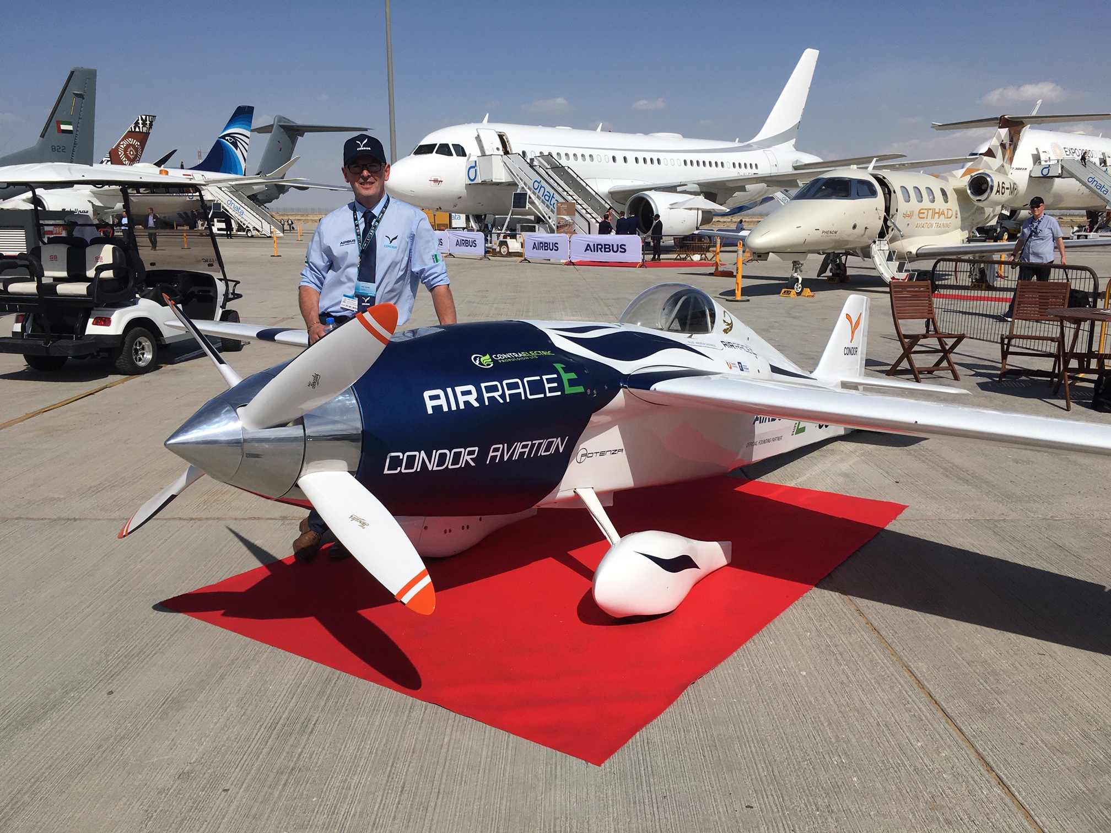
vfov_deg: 48.2
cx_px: 556
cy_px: 416
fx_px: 931
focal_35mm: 29
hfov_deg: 61.7
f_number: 2.2
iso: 25
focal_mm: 4.15
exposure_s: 1/5128
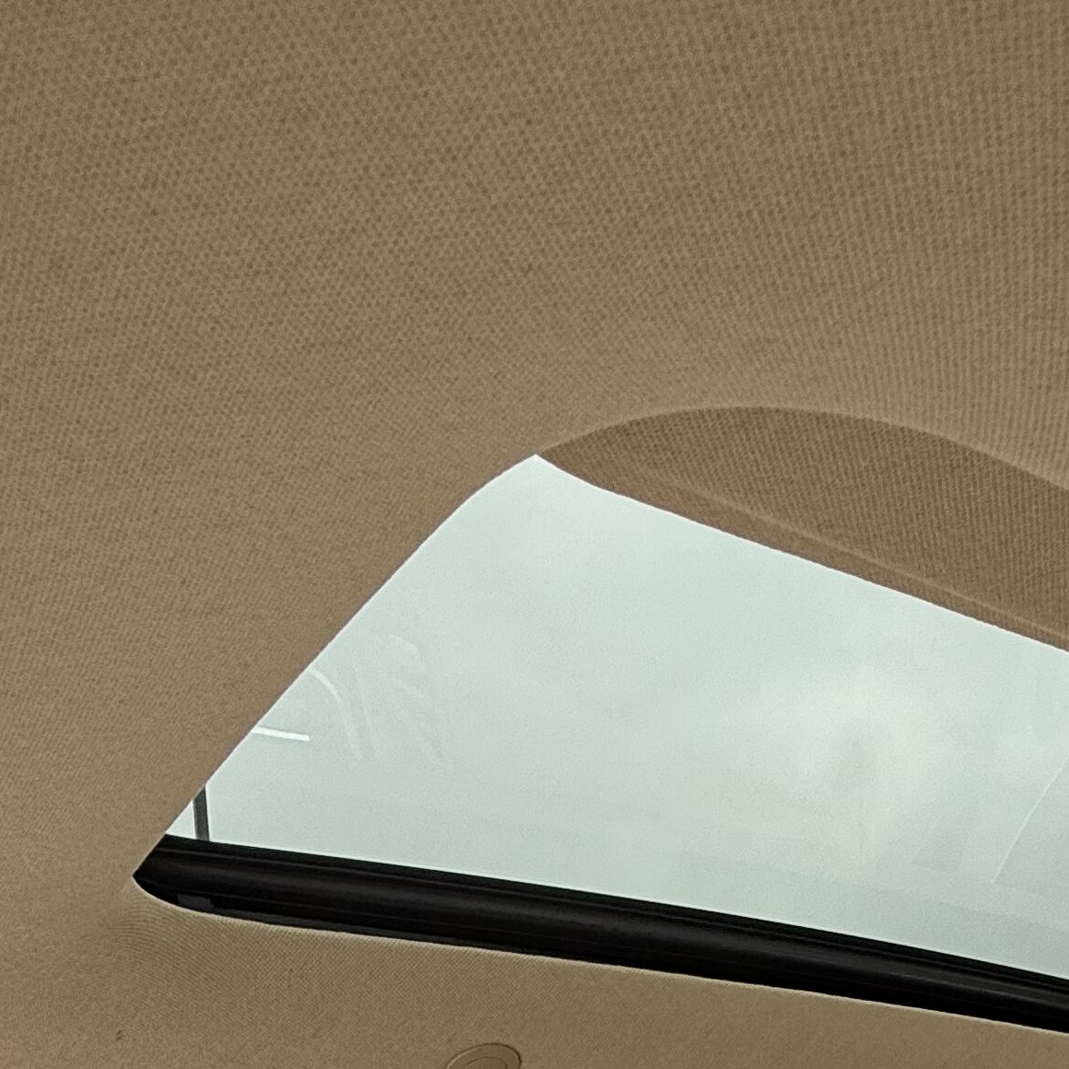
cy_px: 1660
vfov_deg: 26.4
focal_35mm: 43
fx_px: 1502
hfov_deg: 38.6
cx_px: 742
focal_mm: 2.22
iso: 50
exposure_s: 1/244
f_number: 2.2
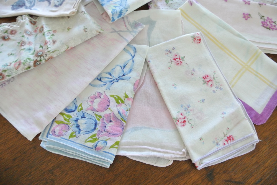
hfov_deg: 67.3
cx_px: 138
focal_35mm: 27
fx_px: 208
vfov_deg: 48.0
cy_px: 92
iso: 800
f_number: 3.5
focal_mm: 10
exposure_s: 1/40
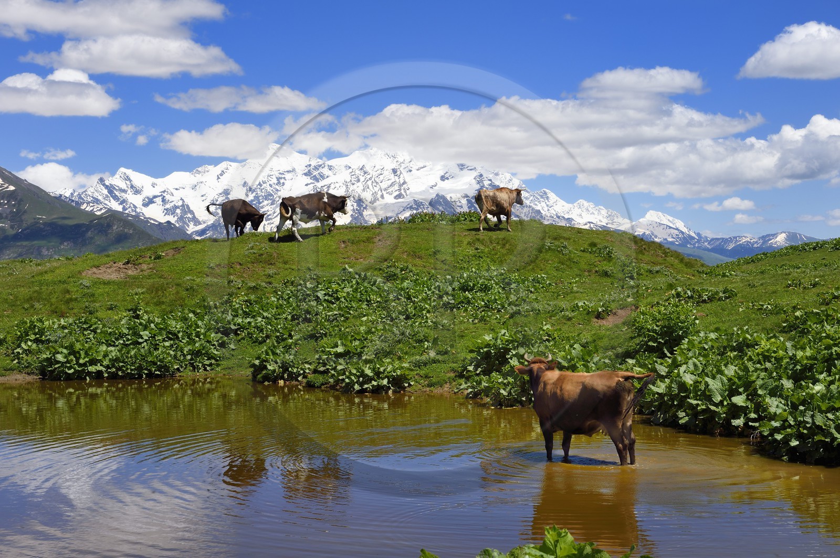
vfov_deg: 21.9
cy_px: 279
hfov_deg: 32.4
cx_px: 420
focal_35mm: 62
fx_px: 1445
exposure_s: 1/250
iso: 200
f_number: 13
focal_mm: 62
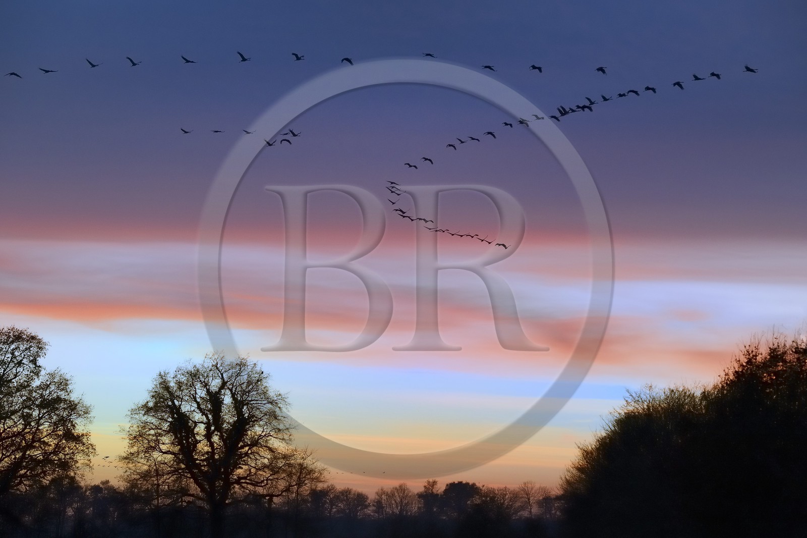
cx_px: 404
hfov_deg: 17.1
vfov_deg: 11.4
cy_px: 269
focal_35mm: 120
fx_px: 2689
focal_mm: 120
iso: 1600
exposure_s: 1/250
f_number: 5.6
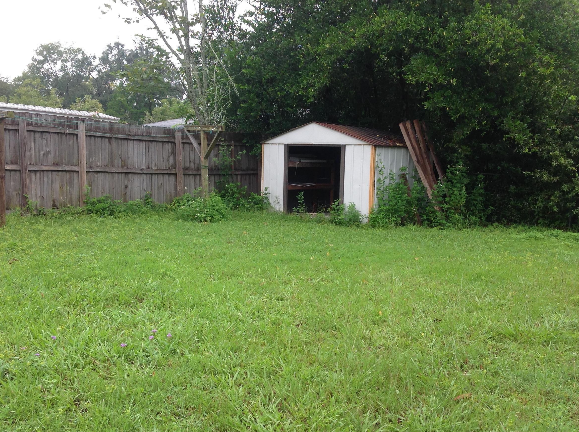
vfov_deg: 36.7
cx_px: 286
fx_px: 651
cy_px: 228
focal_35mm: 39
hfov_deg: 47.9
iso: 50
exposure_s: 1/458
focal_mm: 4.28
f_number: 2.4
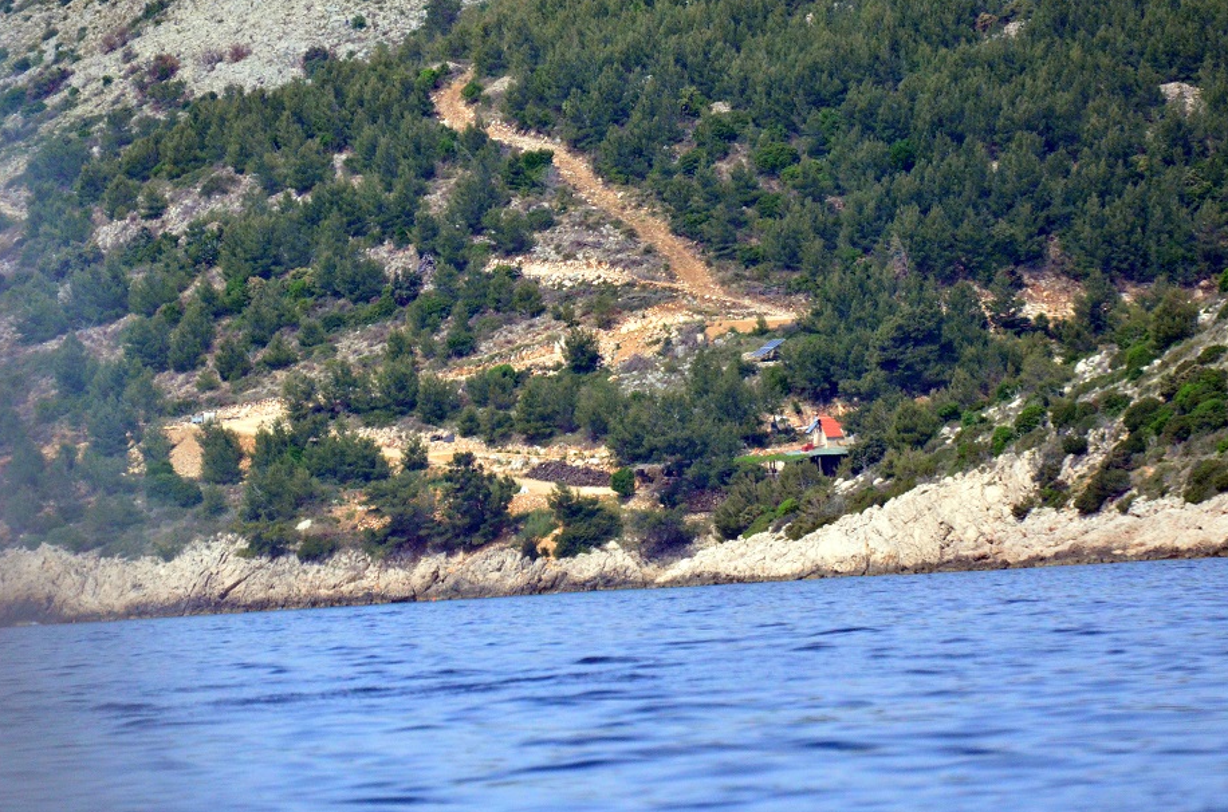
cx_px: 663
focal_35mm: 491
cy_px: 427
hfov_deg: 4.2
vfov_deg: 2.8
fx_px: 16708
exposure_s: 1/8000
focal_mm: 300
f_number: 6.3
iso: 2800
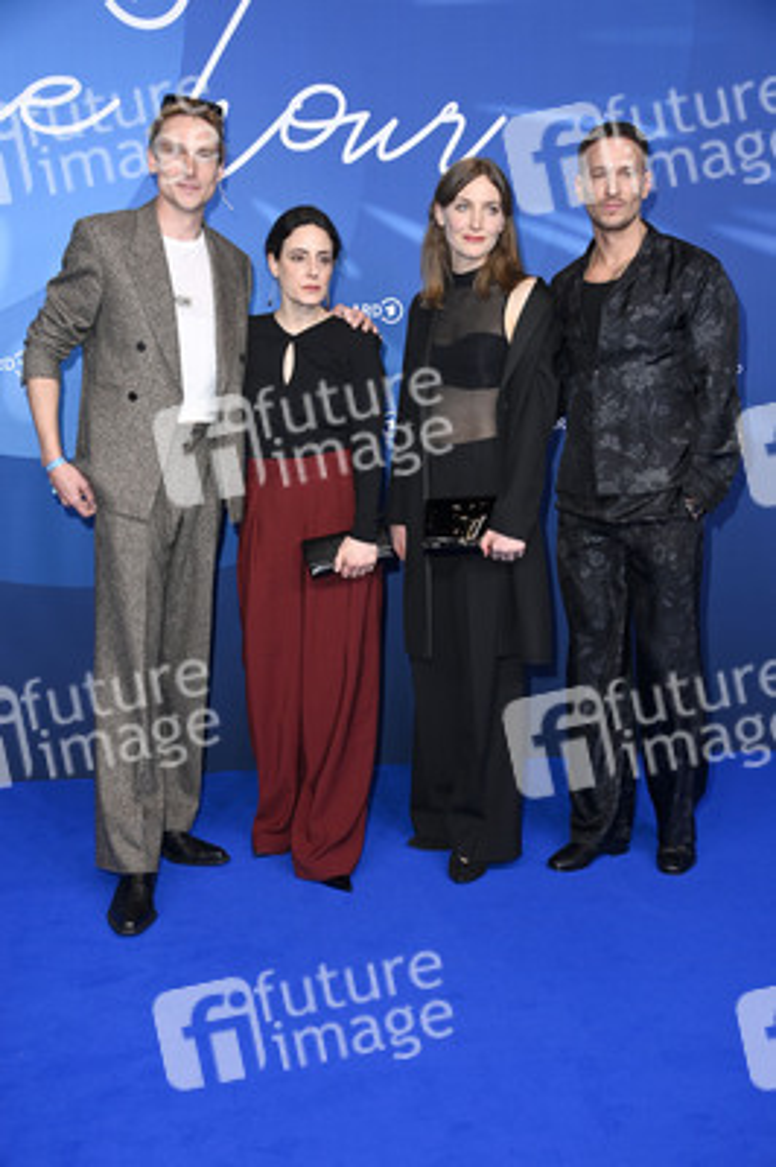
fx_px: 1457
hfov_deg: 29.8
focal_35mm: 45
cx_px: 388
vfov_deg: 43.6
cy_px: 584
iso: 1000
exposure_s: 1/250
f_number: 5.6
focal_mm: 45
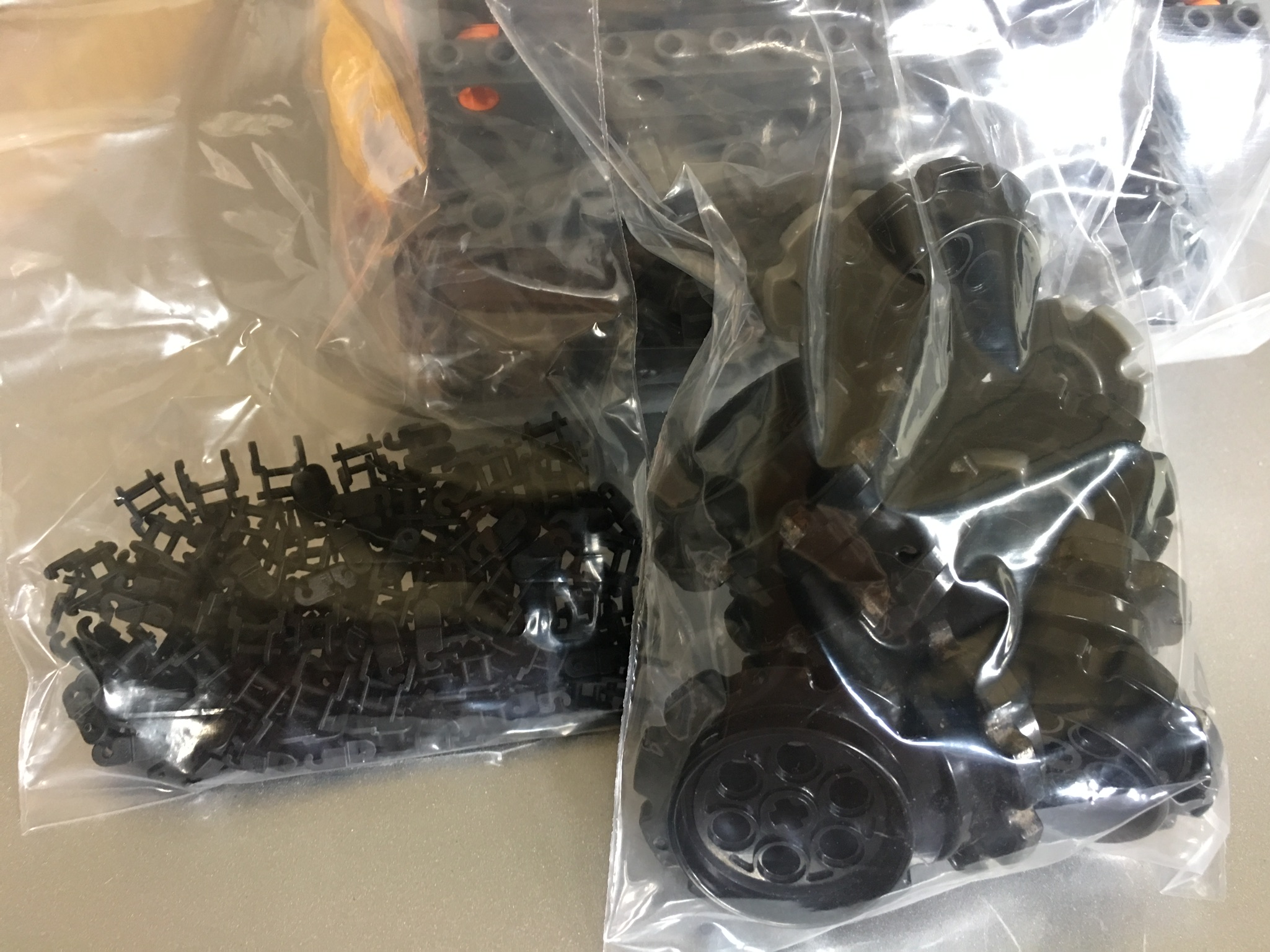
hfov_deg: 61.7
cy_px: 476
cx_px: 635
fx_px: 1064
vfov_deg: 48.2
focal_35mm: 29
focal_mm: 4.15
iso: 80
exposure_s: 1/10
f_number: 2.2
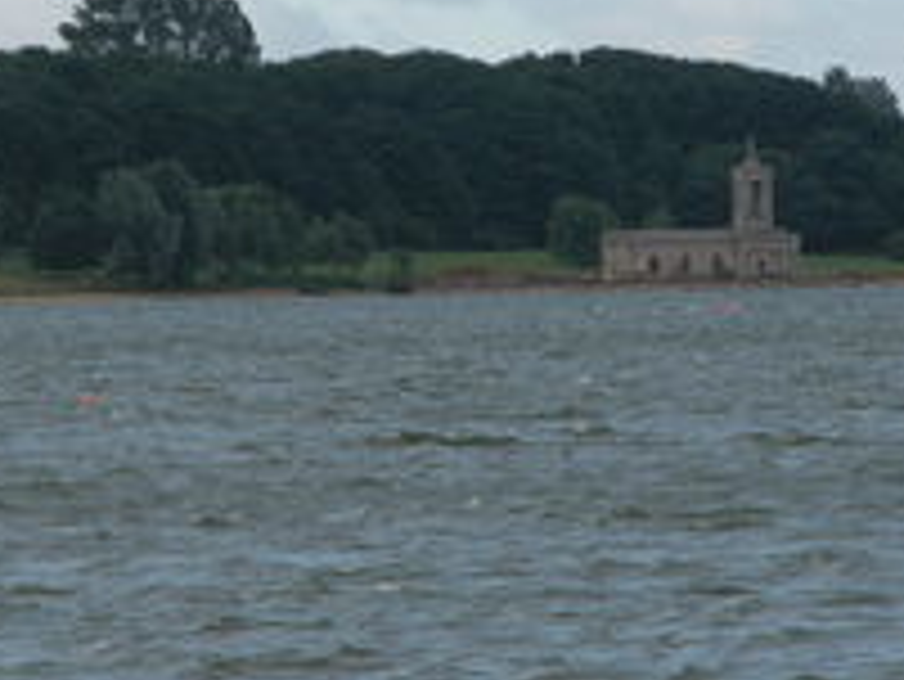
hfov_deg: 3.6
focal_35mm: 558
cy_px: 207
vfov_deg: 2.7
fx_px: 14581
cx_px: 580
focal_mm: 71.2
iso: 100
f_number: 5.3
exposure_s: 1/282
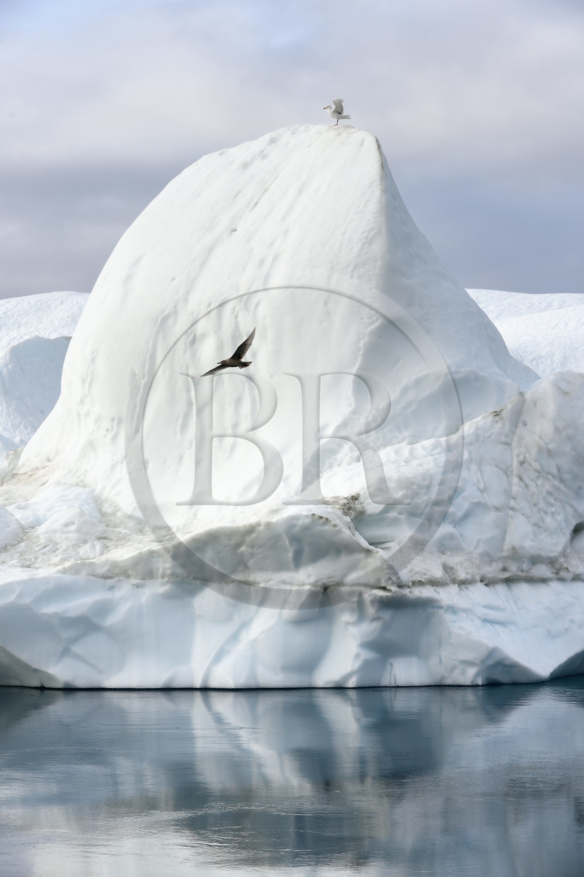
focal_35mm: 110
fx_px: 2679
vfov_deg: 18.6
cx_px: 292
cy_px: 438
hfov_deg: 12.4
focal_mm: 110
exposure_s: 1/400
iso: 200
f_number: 8
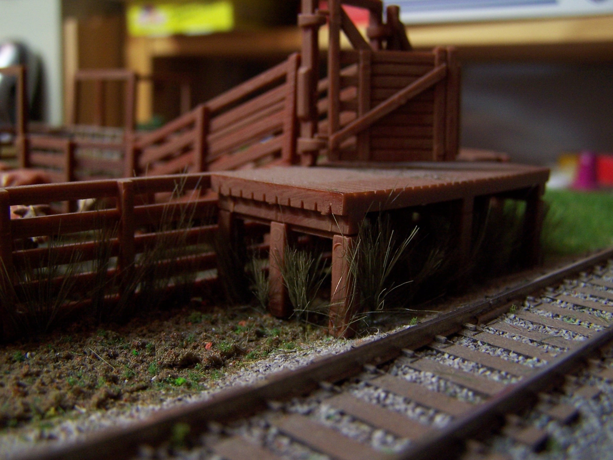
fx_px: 673
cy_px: 230
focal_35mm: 38
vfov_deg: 37.7
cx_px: 306
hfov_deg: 49.0
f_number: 2.8
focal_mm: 6.3
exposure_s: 1/8
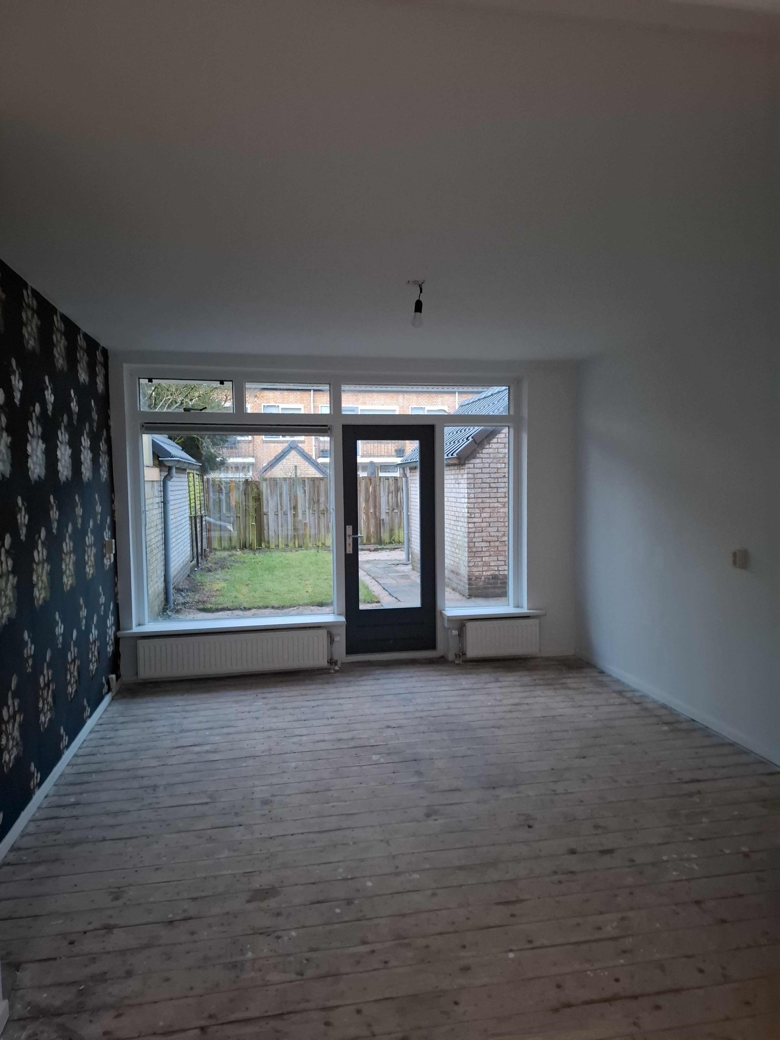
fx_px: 691
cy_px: 520
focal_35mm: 23
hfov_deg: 58.9
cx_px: 390
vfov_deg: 73.9
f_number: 1.8
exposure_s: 1/25
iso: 800
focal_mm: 5.54
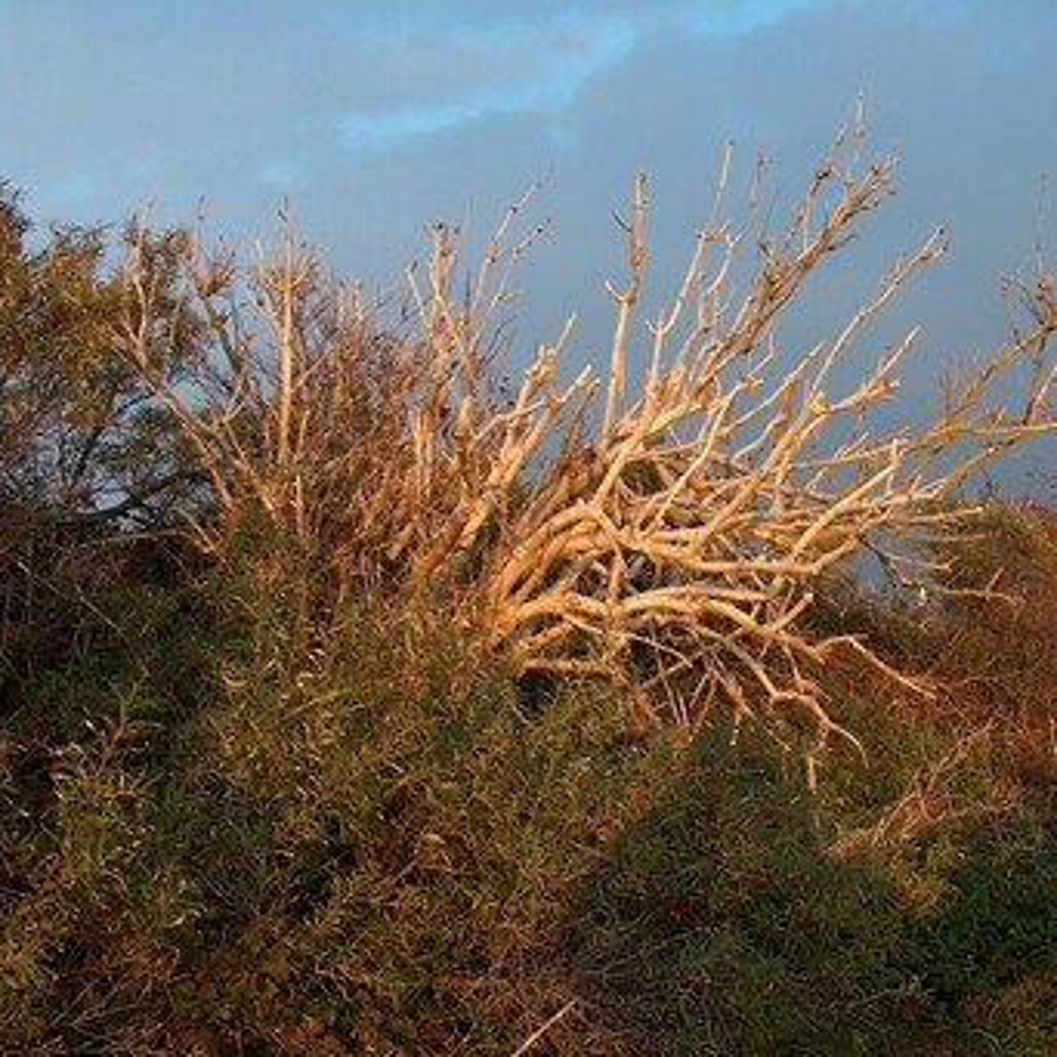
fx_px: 1520
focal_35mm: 44
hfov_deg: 38.0
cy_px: 528
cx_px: 677
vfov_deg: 38.3
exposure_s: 1/157
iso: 100
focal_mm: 7.6
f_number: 4
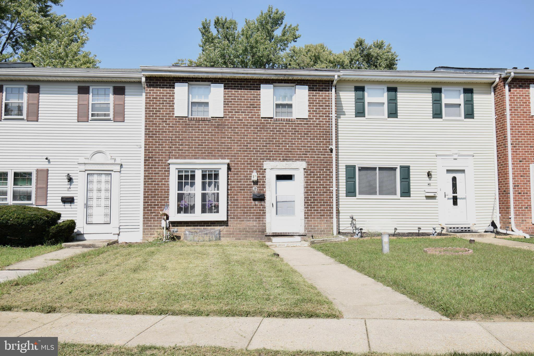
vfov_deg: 43.6
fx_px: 445
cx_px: 267
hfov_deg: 61.9
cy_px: 178
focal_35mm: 30
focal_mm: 20
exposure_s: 1/200
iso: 100
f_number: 8
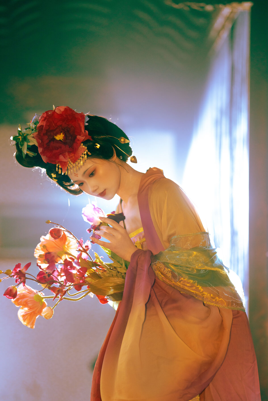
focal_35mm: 85
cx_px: 134
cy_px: 200
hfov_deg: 16.1
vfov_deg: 23.9
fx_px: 949
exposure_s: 1/125
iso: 1250
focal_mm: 85
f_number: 1.4
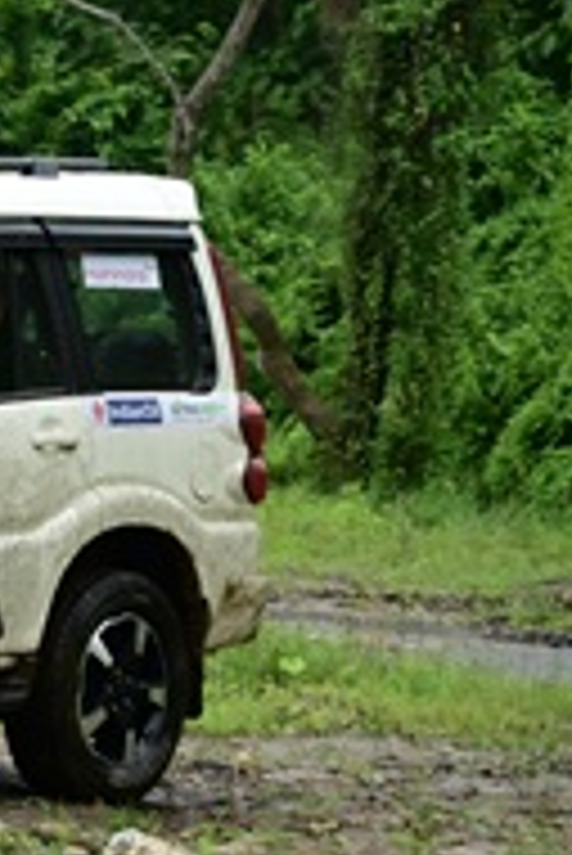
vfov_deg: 9.3
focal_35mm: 222
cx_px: -689
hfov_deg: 6.0
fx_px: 5281
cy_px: 472
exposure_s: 1/640
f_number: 5.6
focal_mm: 70
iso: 500
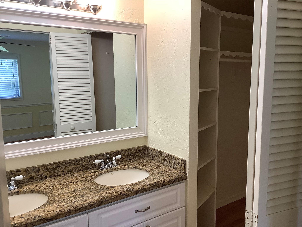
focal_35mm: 31
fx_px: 270
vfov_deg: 45.4
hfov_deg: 58.4
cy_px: 114
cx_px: 151
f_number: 2.4
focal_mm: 3.3
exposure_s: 1/50
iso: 80
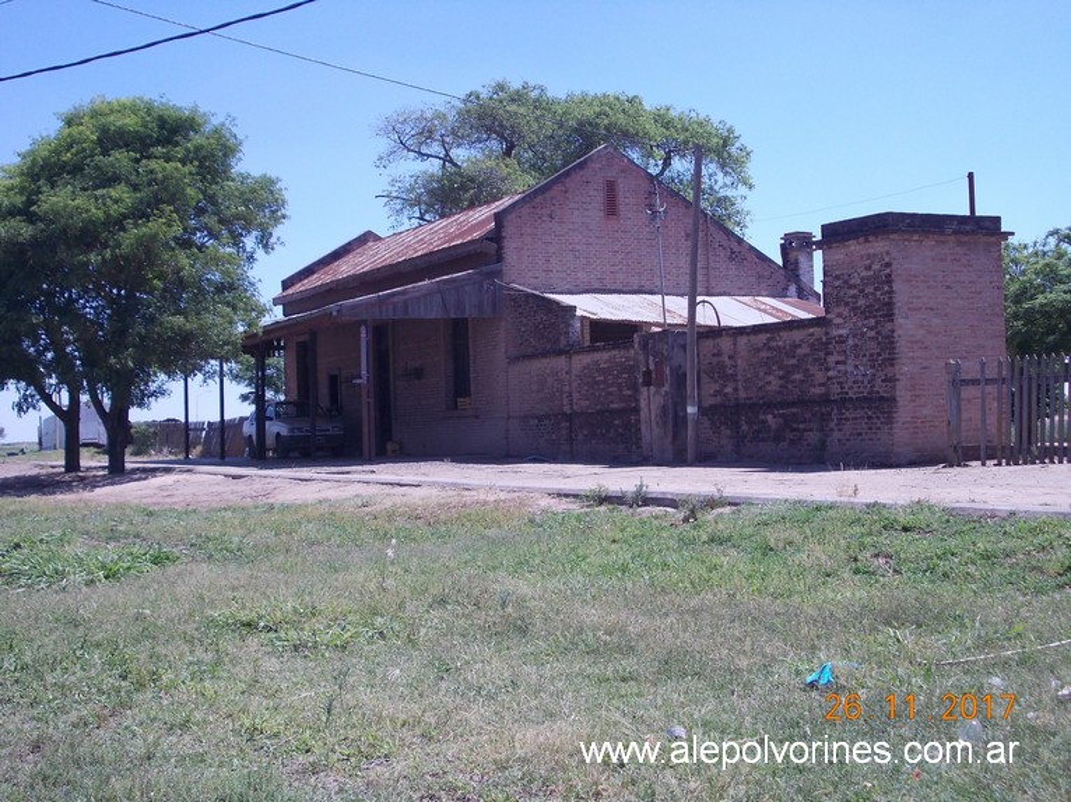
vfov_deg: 28.5
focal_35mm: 51
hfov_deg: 37.5
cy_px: 401
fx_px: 1577
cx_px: 536
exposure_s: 1/160
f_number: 7.2
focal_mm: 7.2
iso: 80
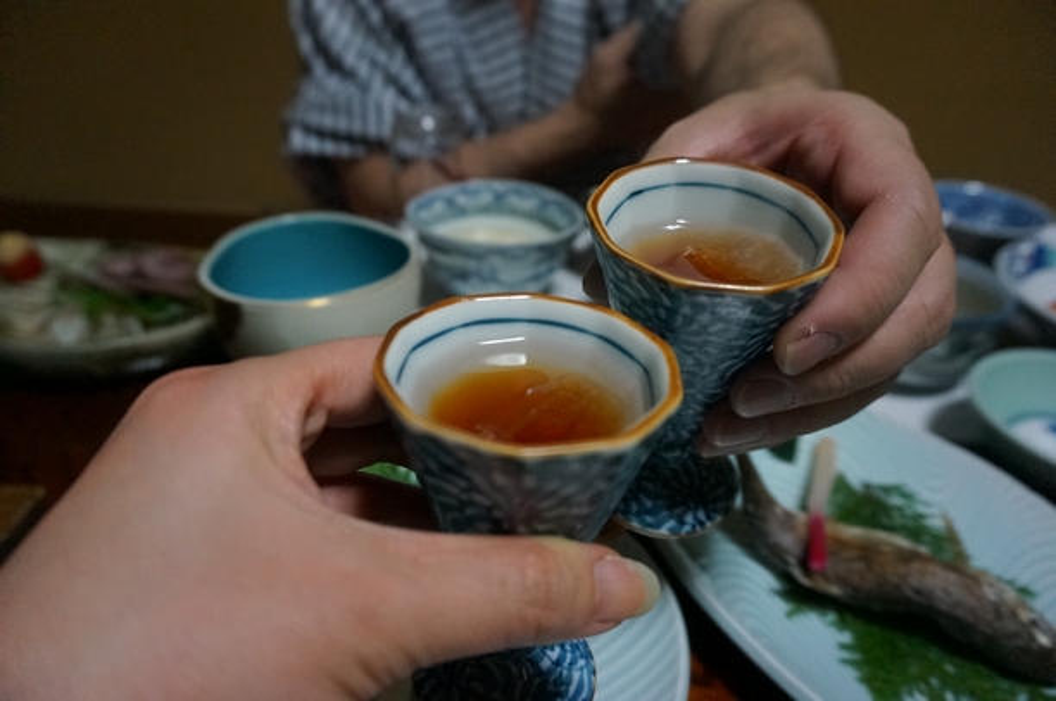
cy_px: 350
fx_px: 703
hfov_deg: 73.8
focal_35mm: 24
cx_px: 528
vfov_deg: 53.0
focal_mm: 16
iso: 3200
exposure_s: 1/160
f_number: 4
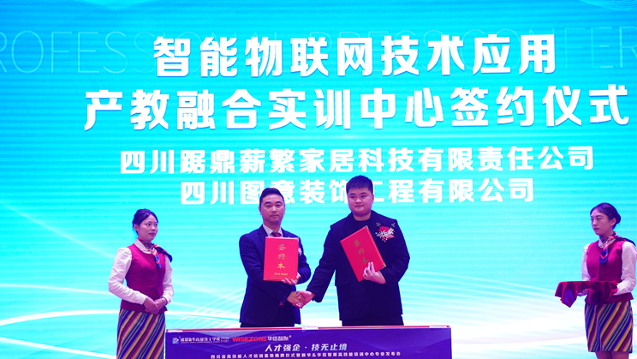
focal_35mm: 57
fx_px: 963
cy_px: 212
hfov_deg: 36.6
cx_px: 317
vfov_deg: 21.1
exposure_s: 1/125
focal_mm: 54
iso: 800
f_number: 3.5
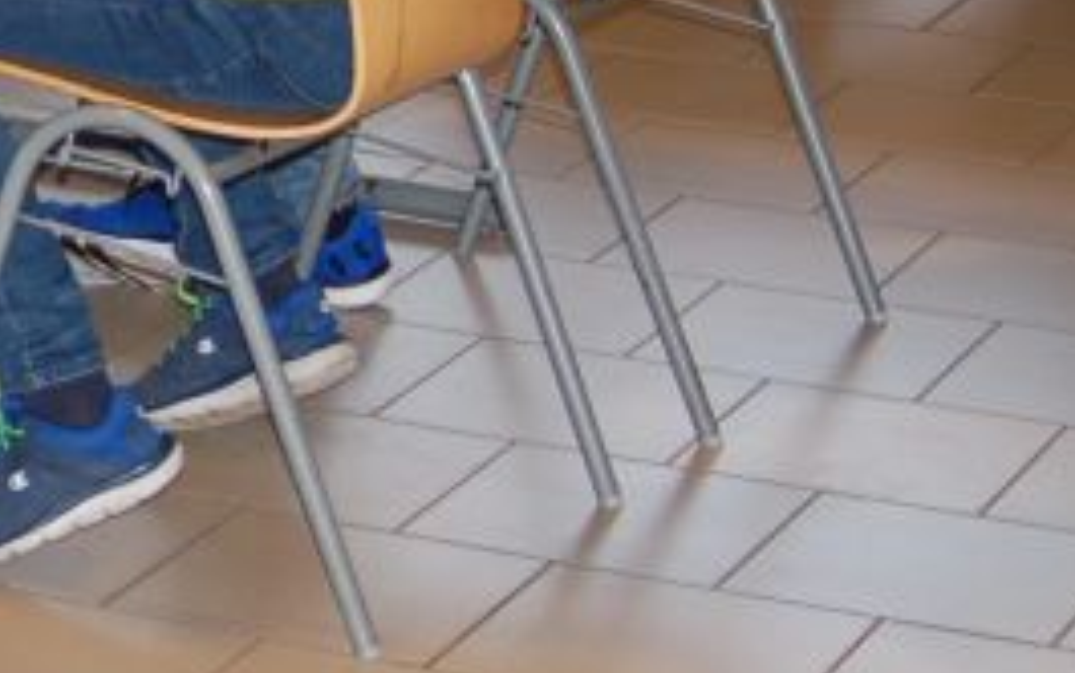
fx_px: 4837
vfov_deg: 7.7
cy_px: -598
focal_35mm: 165
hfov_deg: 12.2
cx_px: -458
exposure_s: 1/60
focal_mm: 28
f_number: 3.3
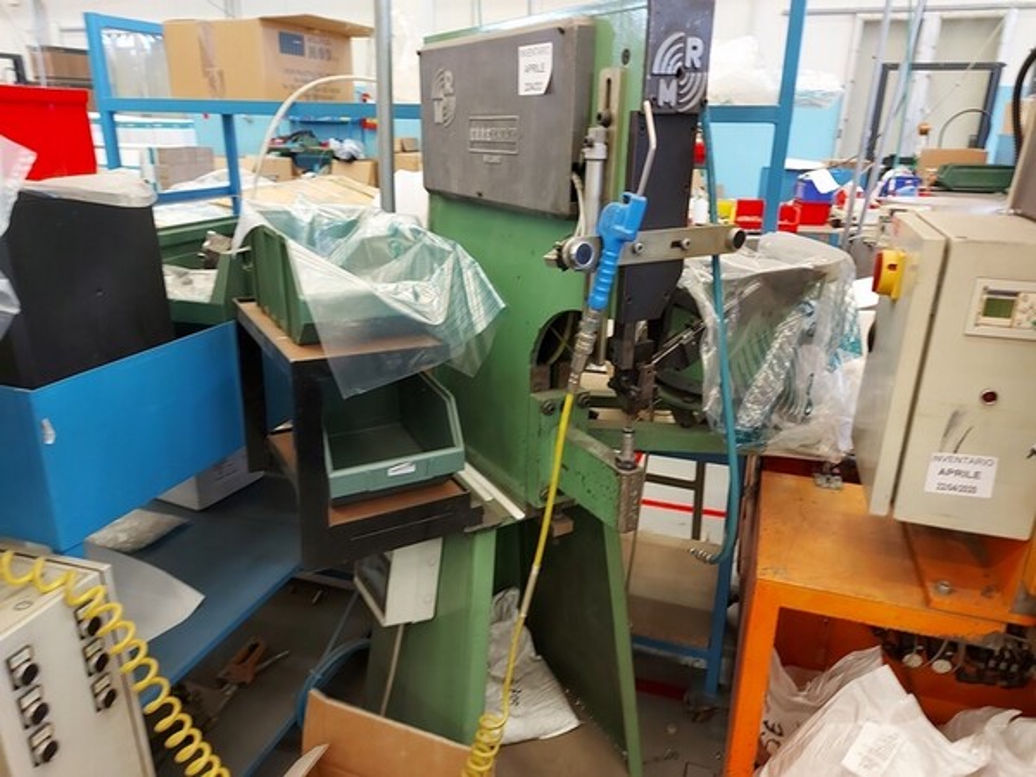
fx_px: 718
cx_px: 518
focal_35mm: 24
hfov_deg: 71.6
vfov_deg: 56.8
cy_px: 388
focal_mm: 5.23
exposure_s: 1/24
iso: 200
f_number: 1.8
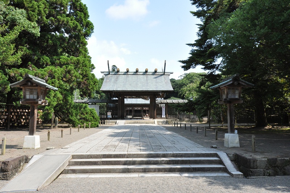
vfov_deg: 45.5
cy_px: 96
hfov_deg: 64.6
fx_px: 229
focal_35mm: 28
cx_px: 145
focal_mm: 19
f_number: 11
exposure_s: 1/500
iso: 800
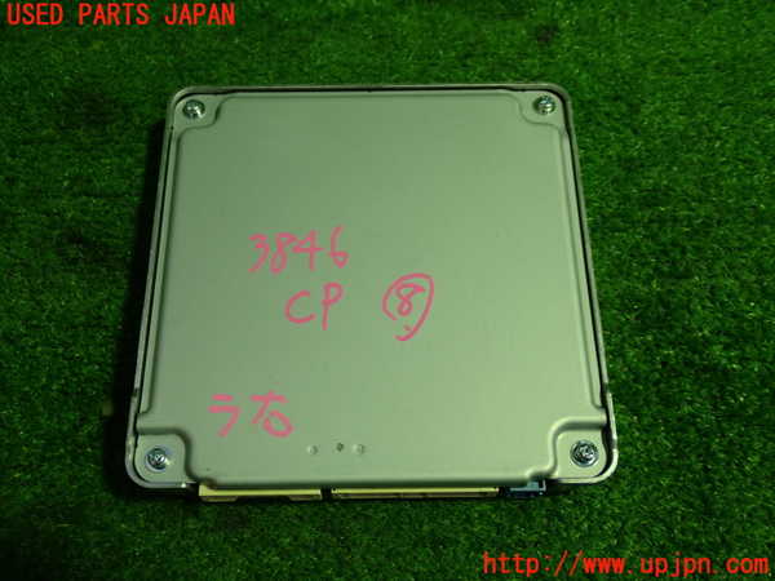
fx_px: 851
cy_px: 290
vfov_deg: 37.7
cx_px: 388
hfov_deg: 49.0
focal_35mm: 38
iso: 200
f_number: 2.7
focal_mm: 6.83
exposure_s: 1/60
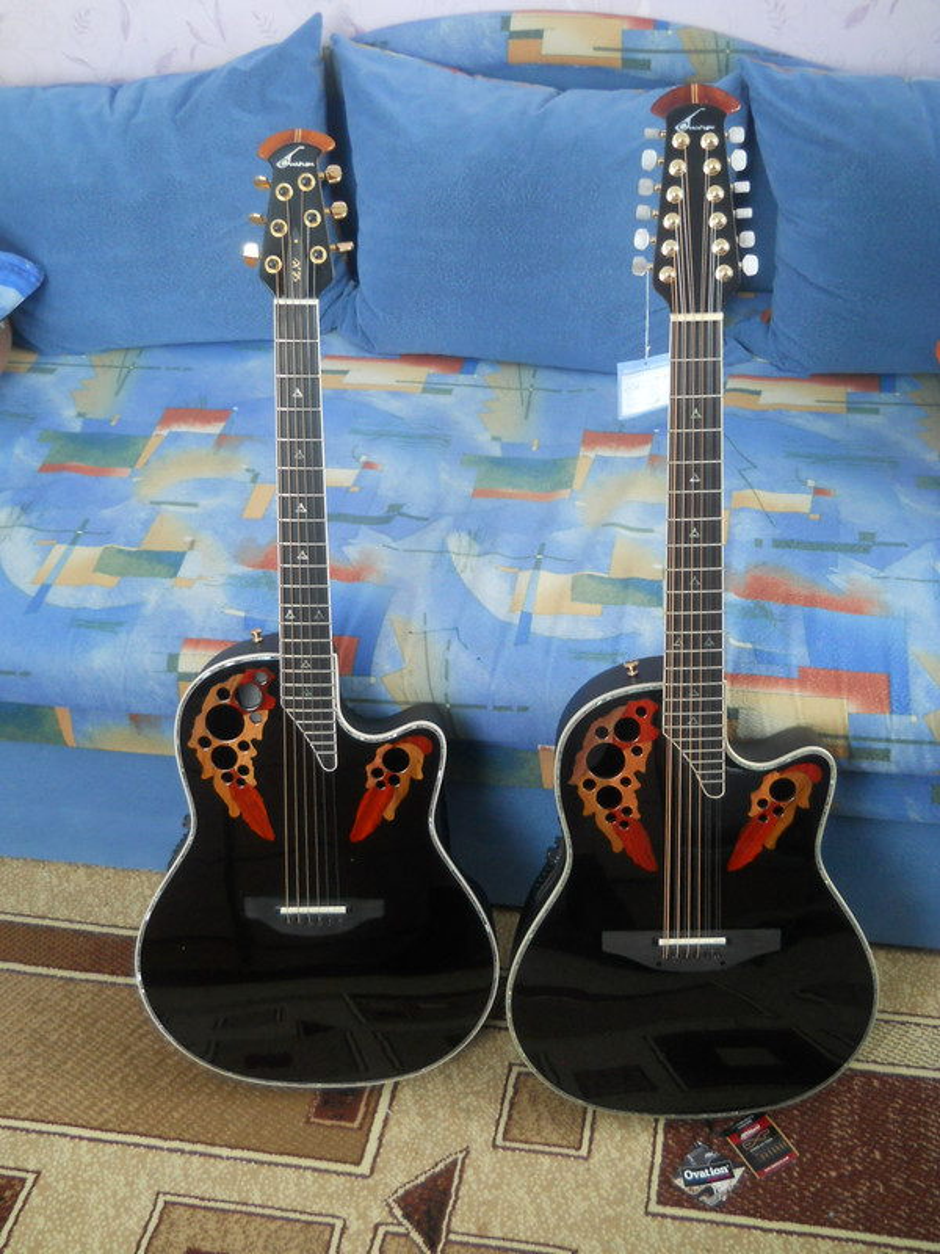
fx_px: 1484
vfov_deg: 45.8
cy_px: 627
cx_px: 470
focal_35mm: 41
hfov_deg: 35.1
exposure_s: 1/30
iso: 200
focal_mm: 6.72
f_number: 3.1
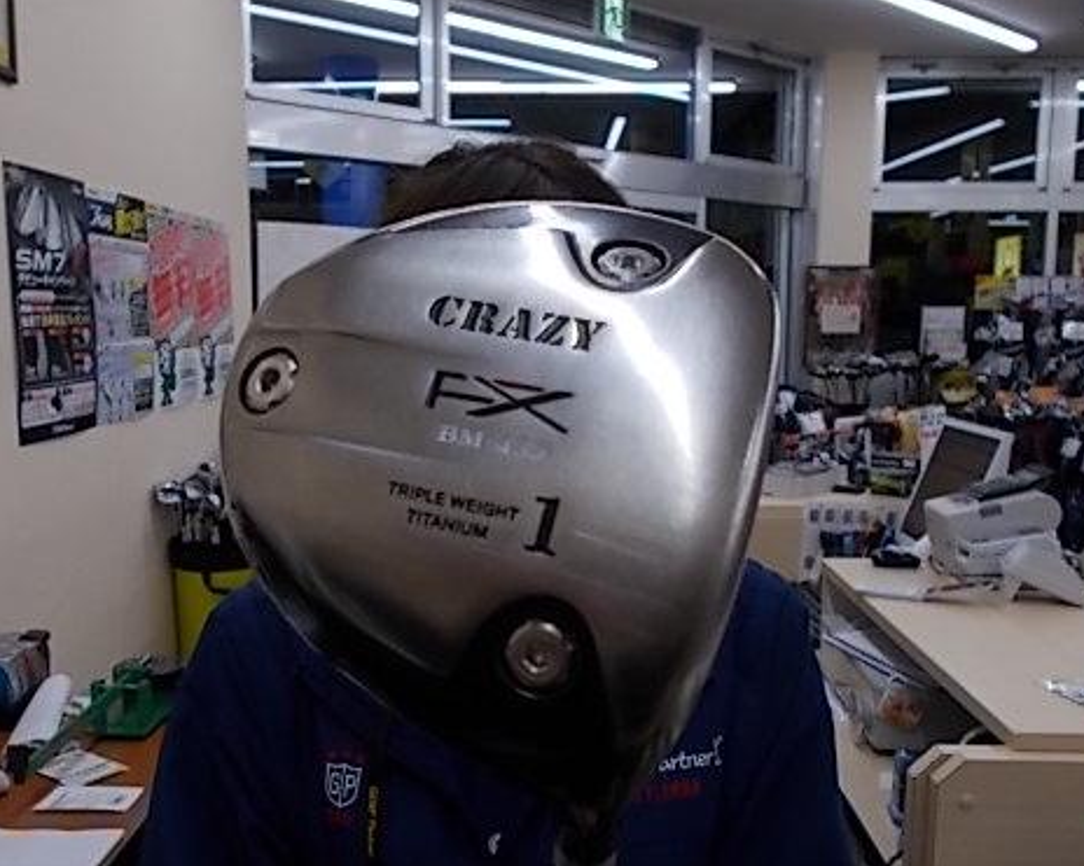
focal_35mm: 35
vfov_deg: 42.2
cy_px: 465
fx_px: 1123
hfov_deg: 51.5
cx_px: 519
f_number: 3.2
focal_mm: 4.6
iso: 80
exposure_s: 1/60
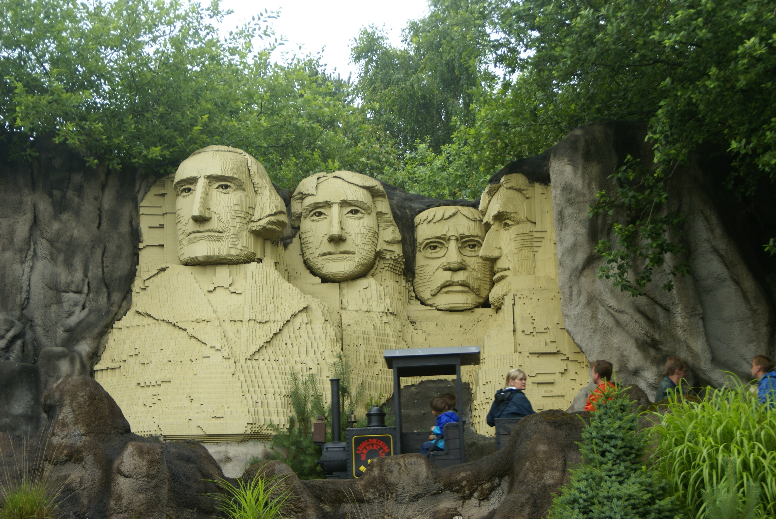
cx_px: 388
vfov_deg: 18.2
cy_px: 260
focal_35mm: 75
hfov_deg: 27.0
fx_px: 1618
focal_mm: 50
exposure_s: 1/100
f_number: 5
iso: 100
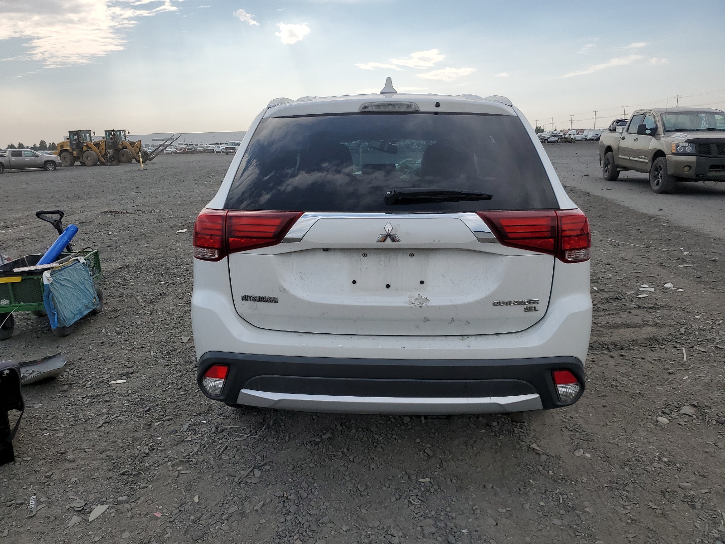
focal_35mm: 26
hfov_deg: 67.3
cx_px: 362
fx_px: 545
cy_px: 272
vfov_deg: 53.1
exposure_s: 1/3333
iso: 50
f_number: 1.5
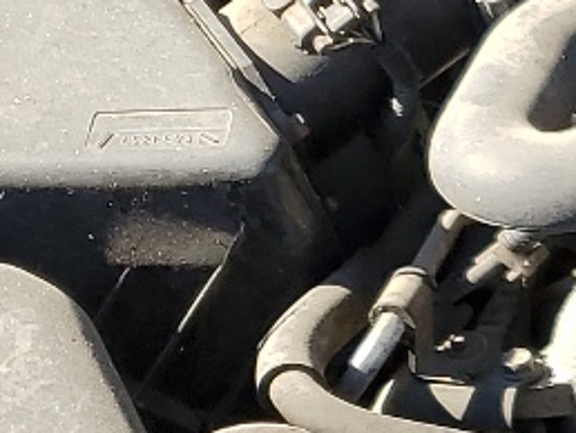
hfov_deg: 10.6
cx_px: 1360
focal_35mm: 161
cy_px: 397
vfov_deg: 9.2
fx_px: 2681
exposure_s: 1/909
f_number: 1.5
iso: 50
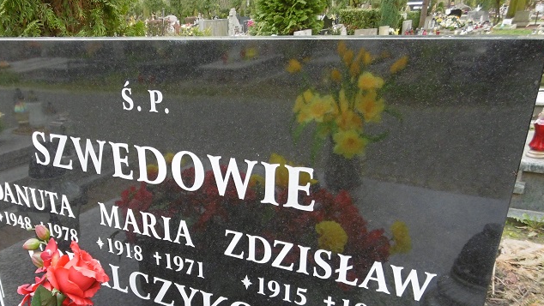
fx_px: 476
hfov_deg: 58.8
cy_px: 246
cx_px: 207
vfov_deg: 34.5
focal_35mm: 33
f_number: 3.1
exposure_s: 1/125
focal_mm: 4.3
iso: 100
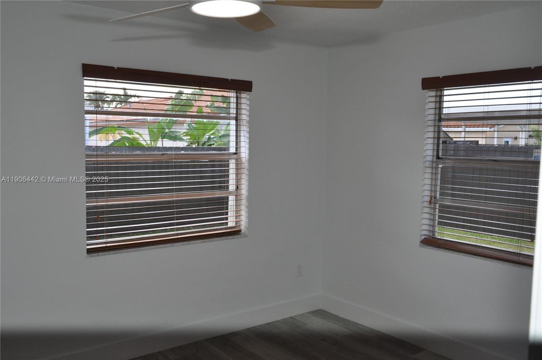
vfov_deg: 39.9
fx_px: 496
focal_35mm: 33
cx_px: 271
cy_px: 180
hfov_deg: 57.3
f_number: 9
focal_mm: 22
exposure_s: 1/320
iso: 800
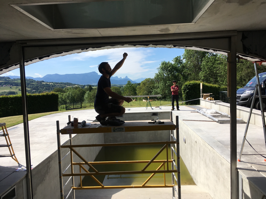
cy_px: 100
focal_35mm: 29
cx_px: 133
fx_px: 223
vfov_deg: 48.2
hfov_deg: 61.7
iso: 25
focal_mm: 4.15
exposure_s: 1/2198
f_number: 2.2
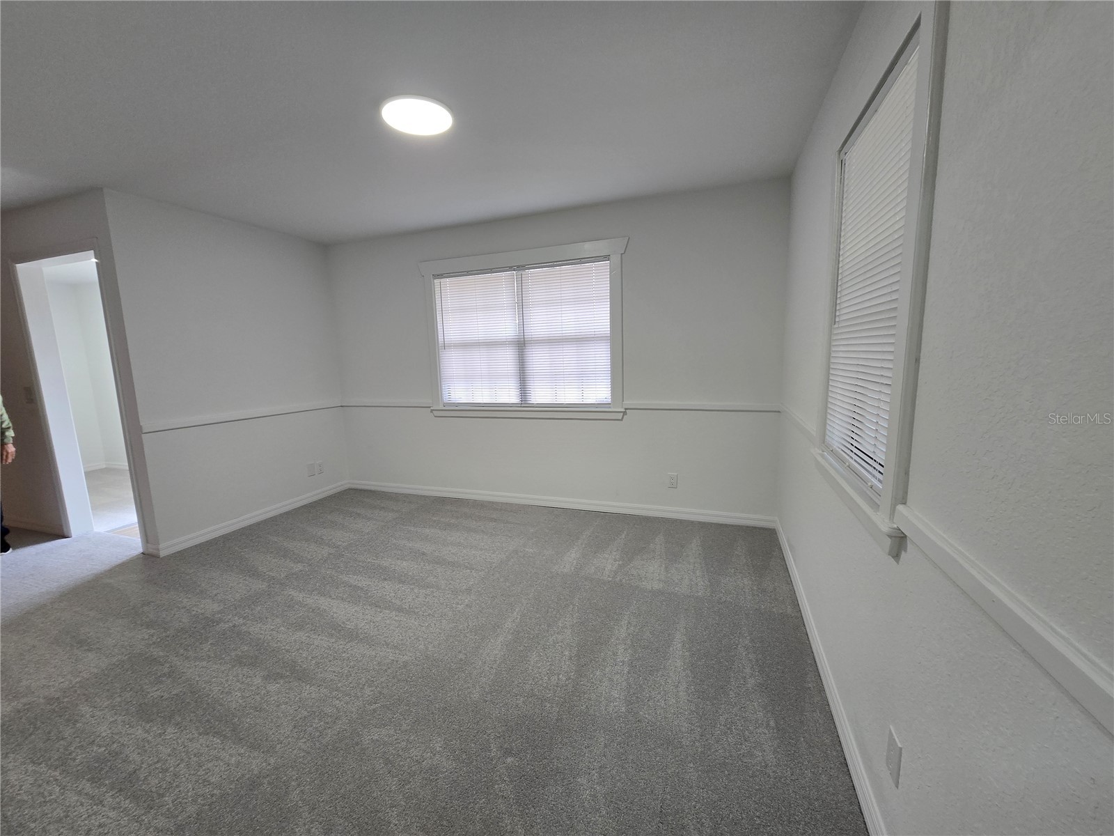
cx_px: 557
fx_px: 418
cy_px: 418
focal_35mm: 13
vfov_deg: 89.9
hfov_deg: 106.2
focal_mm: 2.2
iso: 100
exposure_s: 1/60
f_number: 2.2
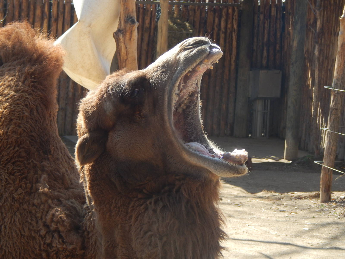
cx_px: 172
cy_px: 130
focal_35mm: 132
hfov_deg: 14.9
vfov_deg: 11.2
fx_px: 1316
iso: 125
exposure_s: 1/200
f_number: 4.8
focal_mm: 23.4
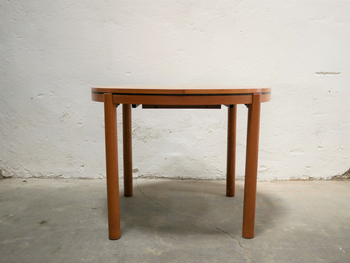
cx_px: 175
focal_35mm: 40
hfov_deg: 46.8
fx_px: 405
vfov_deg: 36.0
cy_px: 132
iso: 200
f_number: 1.7
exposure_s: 1/60
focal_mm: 20
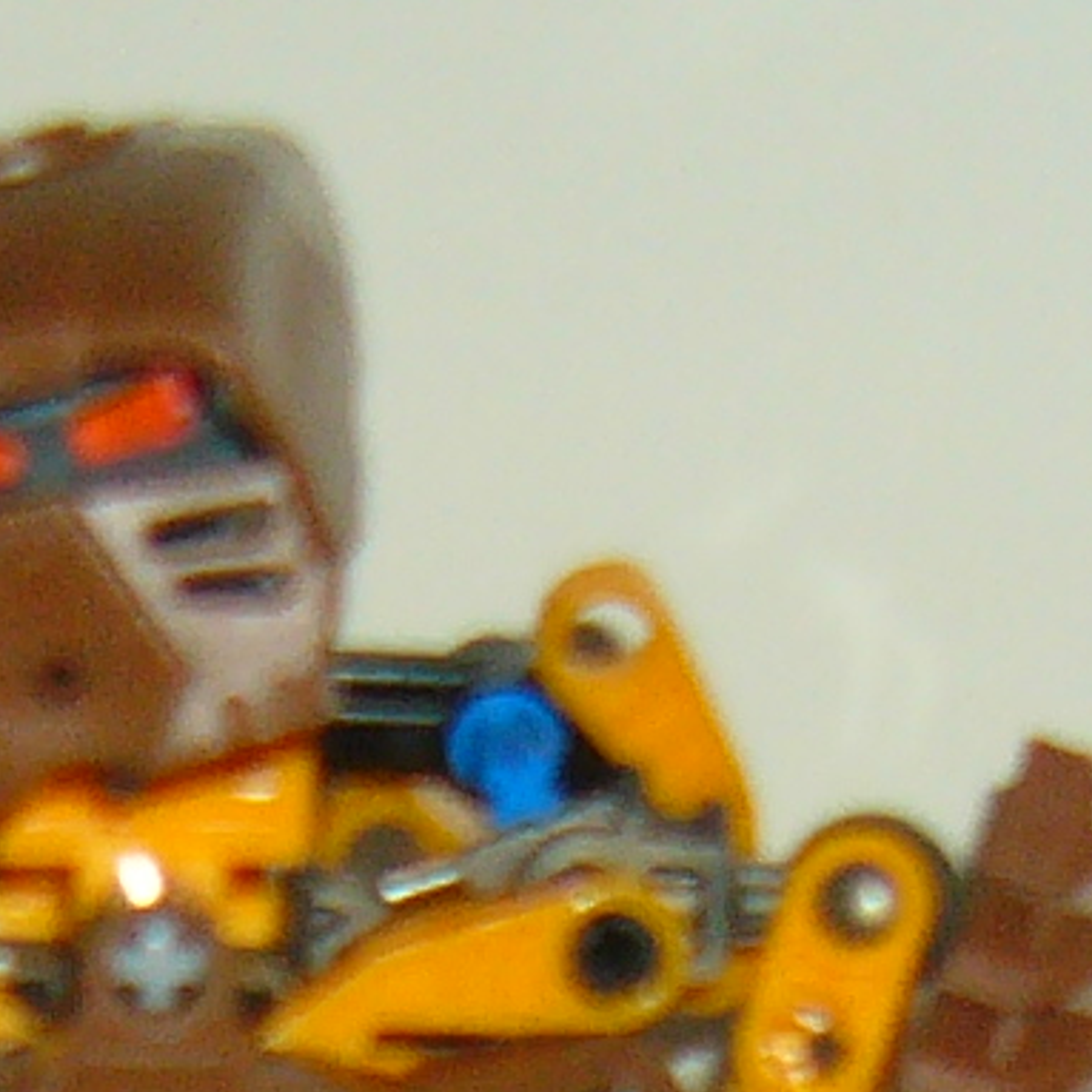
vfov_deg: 8.0
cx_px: -145
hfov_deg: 8.4
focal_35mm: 207
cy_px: 2215
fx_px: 7388
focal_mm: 5.8
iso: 100
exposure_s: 1/60
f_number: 2.8
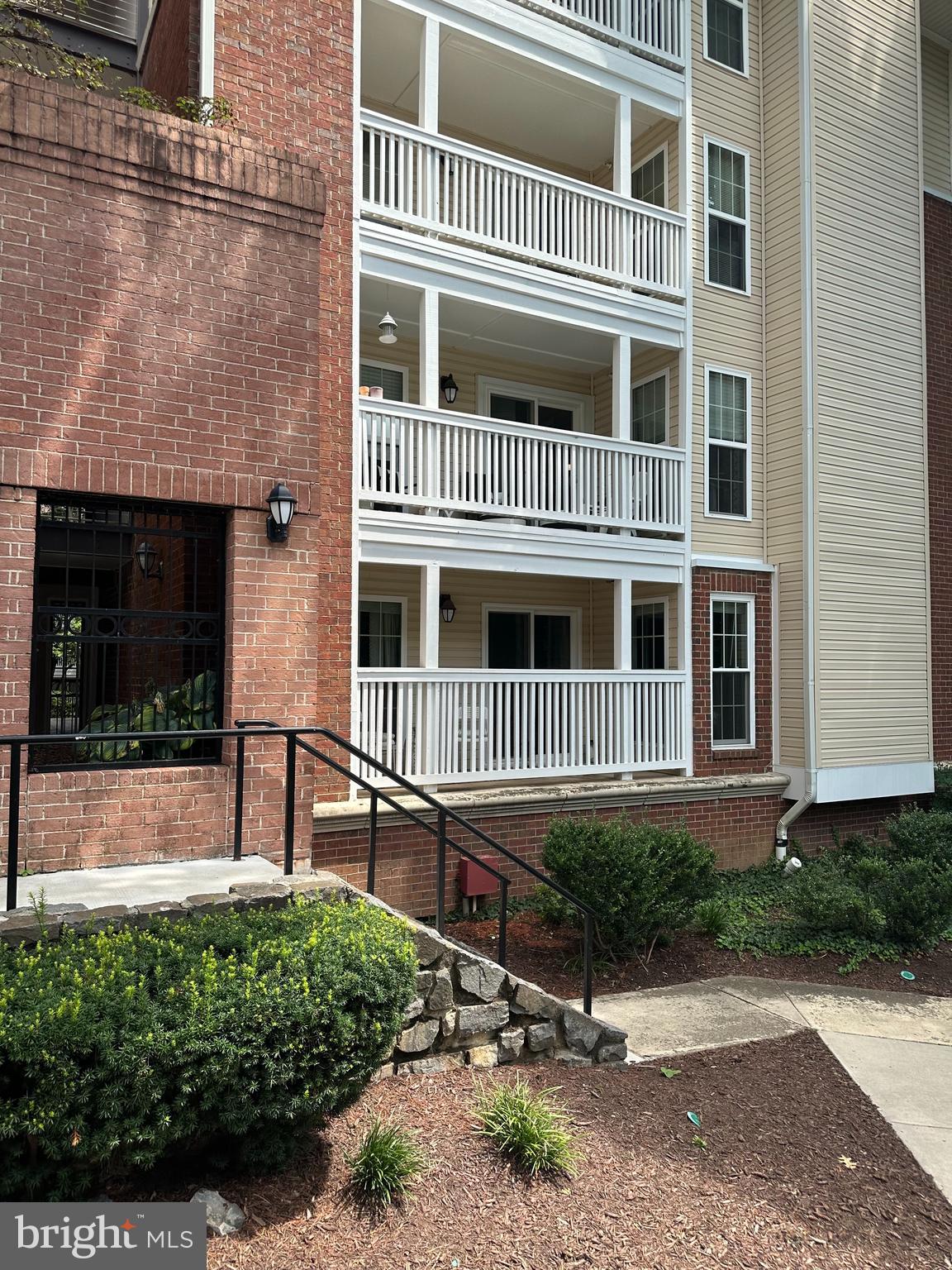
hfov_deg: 56.8
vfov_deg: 71.6
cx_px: 476
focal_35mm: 24
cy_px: 635
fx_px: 880
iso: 80
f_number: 1.78
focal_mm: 6.86
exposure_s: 1/1339
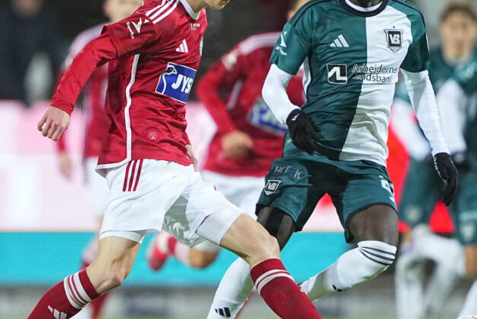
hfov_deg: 3.2
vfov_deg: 2.1
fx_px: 8629
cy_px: 134
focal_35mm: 651
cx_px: 268
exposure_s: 1/1600
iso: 2500
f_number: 2.8
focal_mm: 400
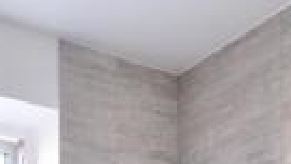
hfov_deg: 33.7
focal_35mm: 59
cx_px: 34
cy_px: 340
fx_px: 455
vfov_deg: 15.6
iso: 500
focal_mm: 10.5
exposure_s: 1/15
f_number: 4
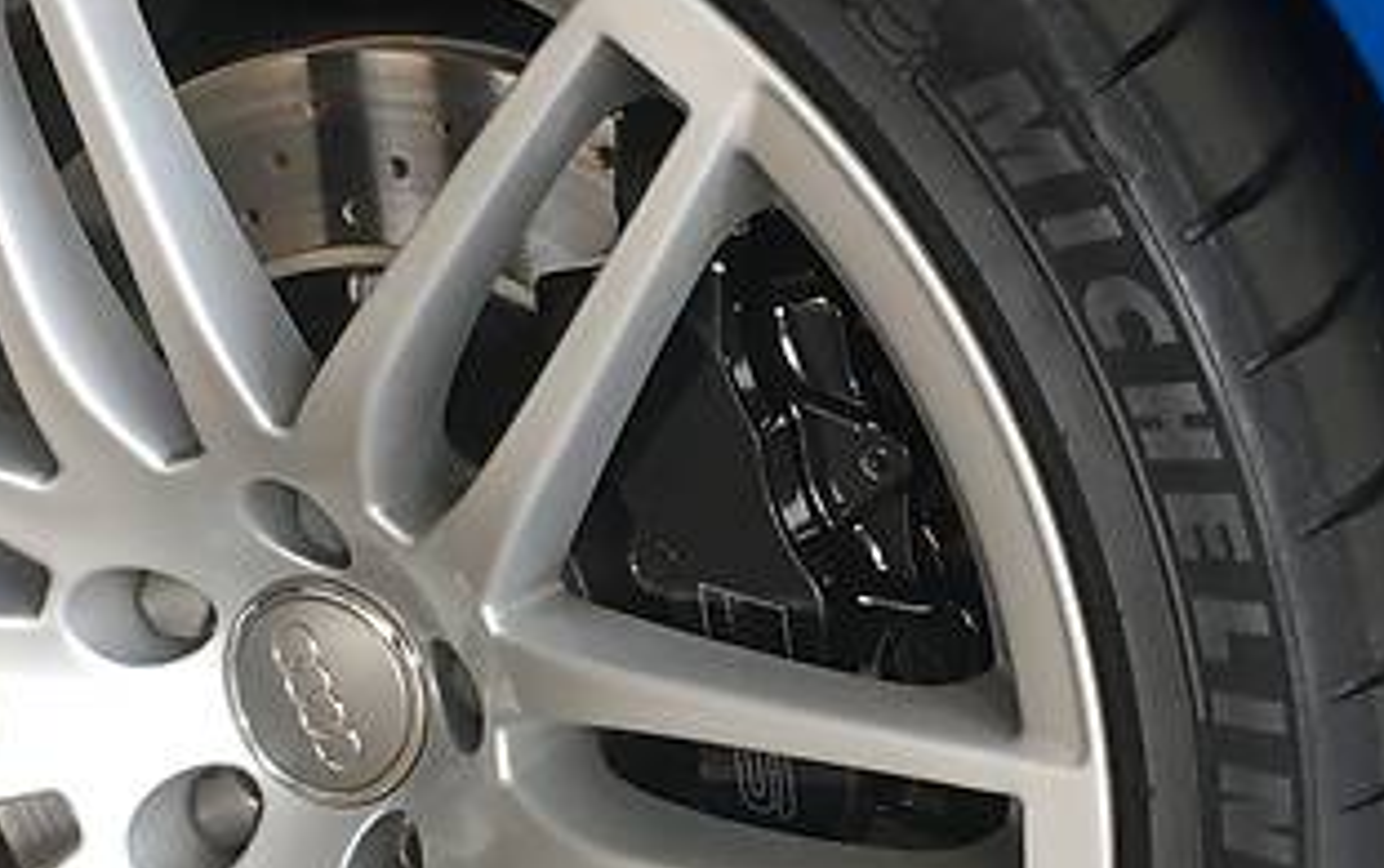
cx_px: 627
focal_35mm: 79
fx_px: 2982
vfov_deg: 16.5
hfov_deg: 26.1
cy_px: 654
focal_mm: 4.2
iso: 25
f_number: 2.2
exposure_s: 1/33
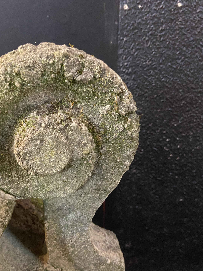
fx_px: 281
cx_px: 85
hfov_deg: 39.5
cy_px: 147
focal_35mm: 36
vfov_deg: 51.3
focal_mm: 4.25
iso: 640
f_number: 1.8
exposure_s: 1/25
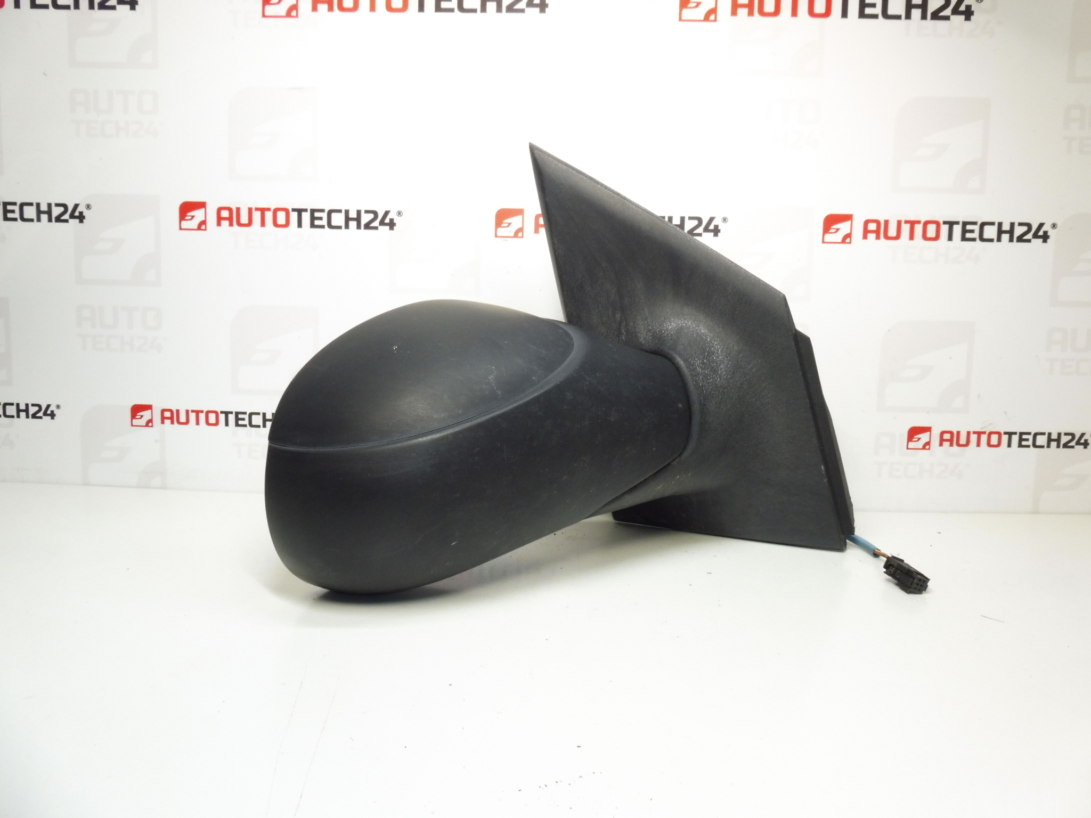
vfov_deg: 56.8
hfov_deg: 71.6
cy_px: 409
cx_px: 546
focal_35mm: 24
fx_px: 756
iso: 200
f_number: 5
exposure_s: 1/30
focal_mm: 4.3
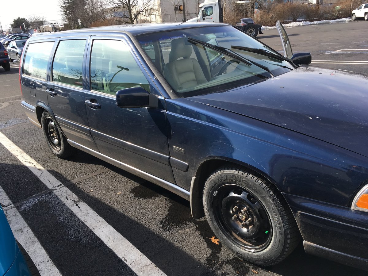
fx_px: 308
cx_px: 184
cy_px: 138
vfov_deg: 48.2
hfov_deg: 61.7
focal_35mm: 29
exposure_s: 1/582
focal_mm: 4.15
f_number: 2.2
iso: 25
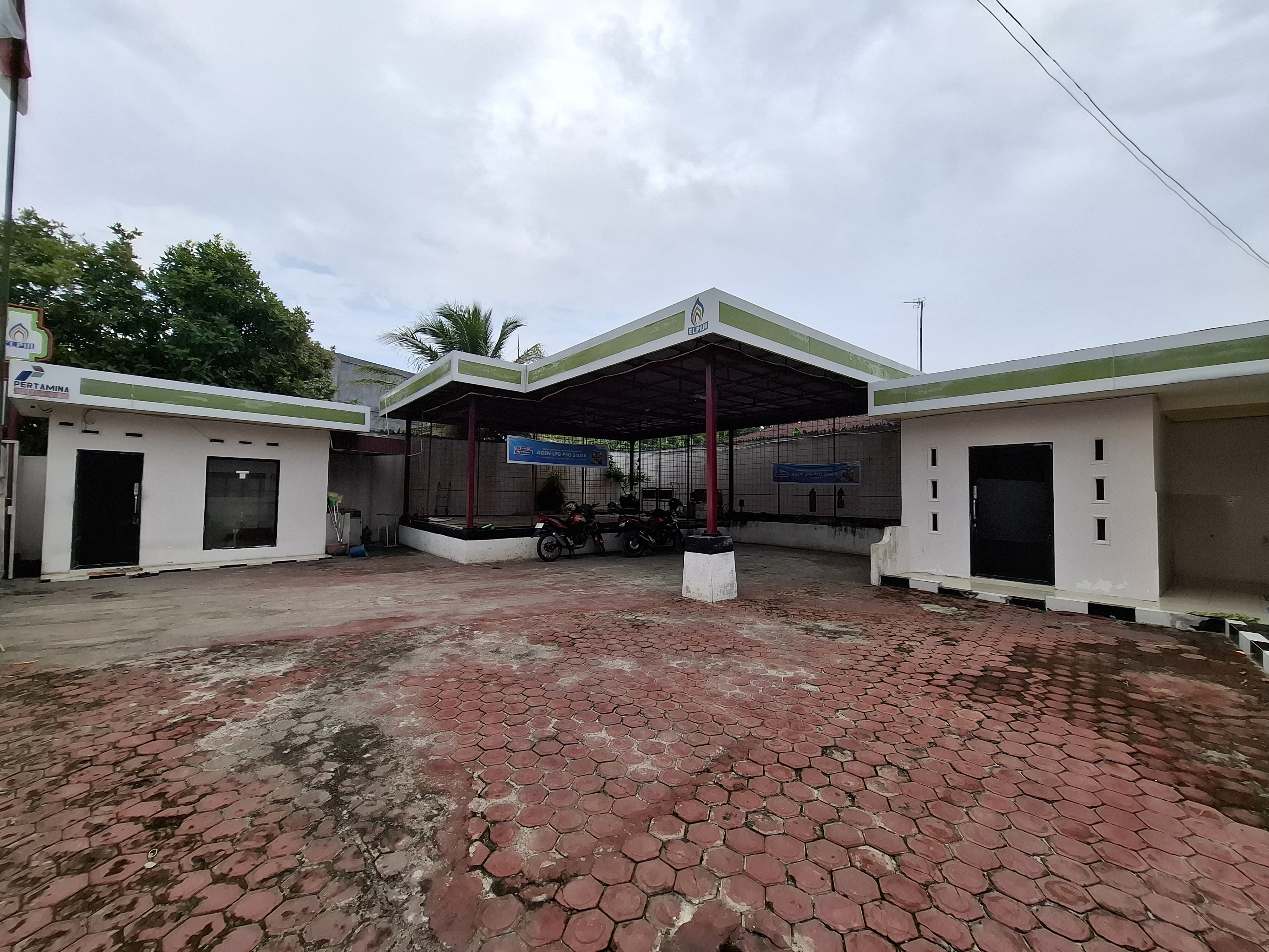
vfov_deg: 89.9
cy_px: 476
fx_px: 477
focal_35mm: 13
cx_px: 634
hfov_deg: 106.2
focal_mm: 1.74
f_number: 2.2
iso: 40
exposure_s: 1/1095
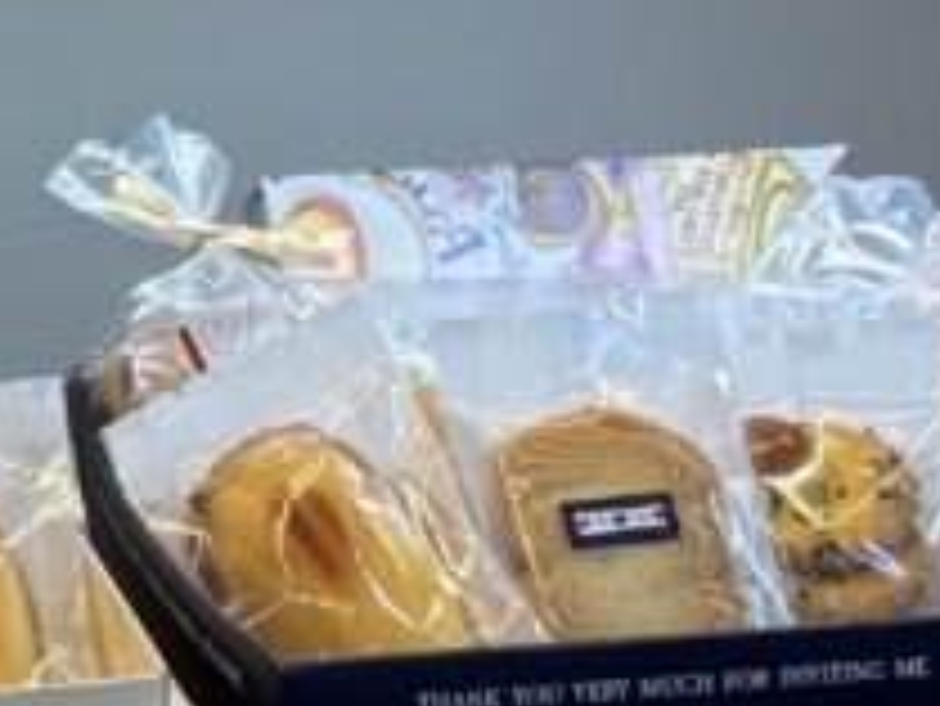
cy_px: -544
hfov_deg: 12.1
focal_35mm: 159
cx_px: -256
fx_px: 4320
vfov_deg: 9.0
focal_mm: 5.96
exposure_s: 1/100
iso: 50
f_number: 1.6
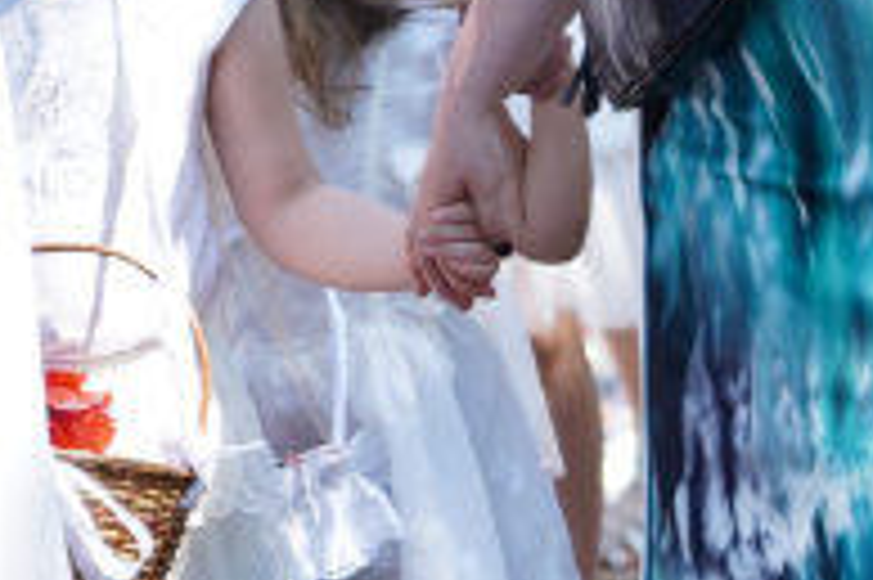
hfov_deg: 2.9
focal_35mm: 705
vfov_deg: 1.9
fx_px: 17081
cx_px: 1120
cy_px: 263
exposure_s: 1/200
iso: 100
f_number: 4
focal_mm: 105
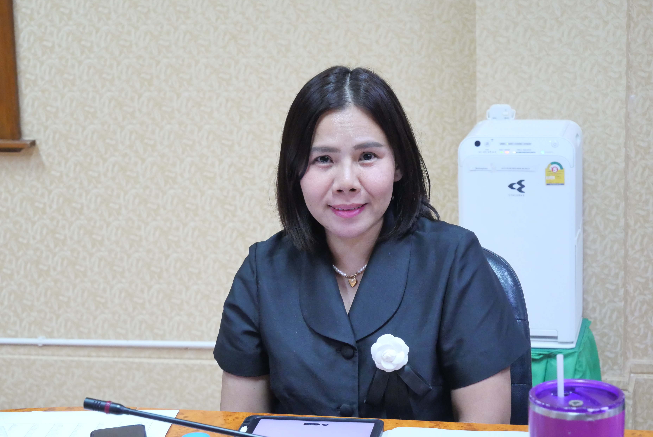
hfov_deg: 22.9
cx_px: 326
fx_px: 1615
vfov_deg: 15.4
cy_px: 218
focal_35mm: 89
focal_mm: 43
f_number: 5.6
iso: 3200
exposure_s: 1/15
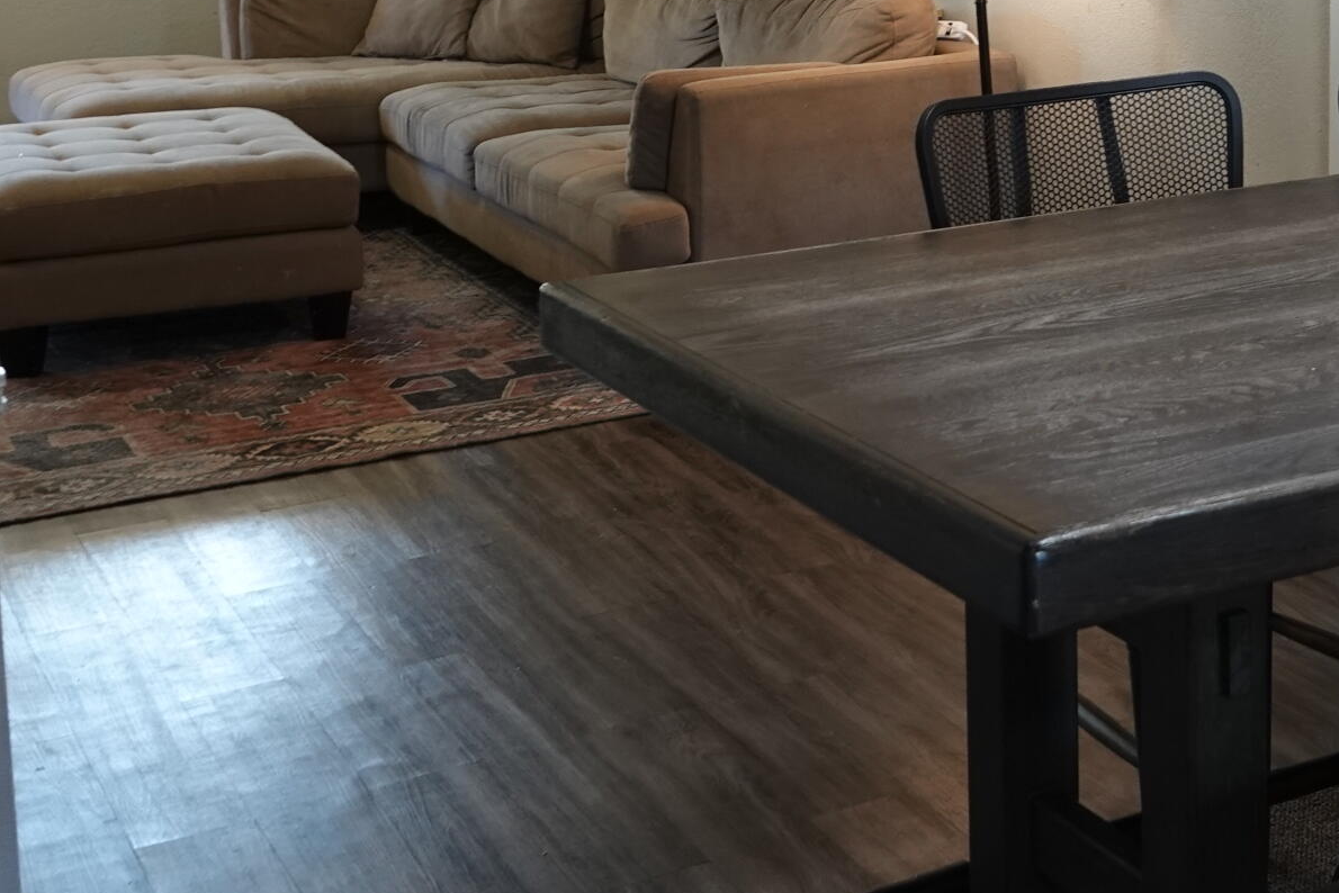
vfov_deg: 20.8
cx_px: 1255
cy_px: -8
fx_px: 2344
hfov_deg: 30.2
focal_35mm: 63
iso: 320
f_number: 2.5
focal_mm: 9.3
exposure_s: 1/30
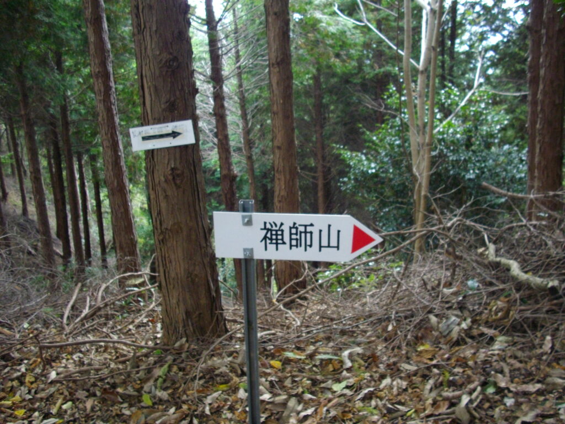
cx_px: 282
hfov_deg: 50.1
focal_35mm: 37
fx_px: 604
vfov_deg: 38.7
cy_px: 212
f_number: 2.8
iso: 235
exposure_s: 1/50
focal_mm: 6.2
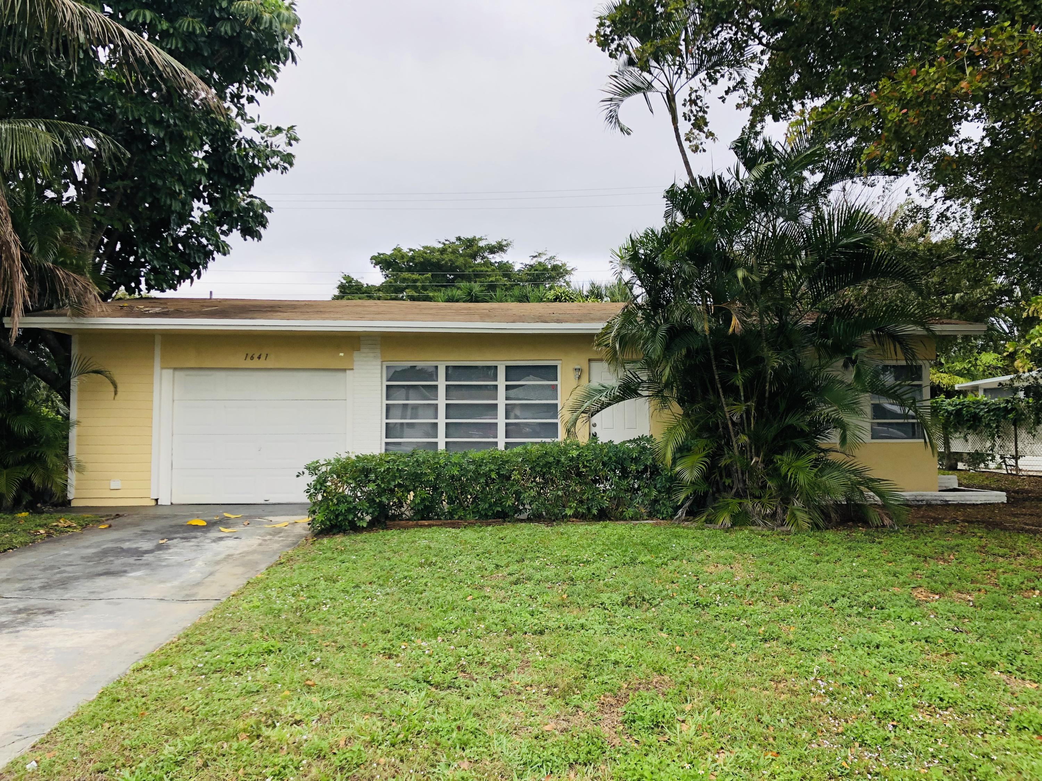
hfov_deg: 63.4
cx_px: 521
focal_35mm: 28
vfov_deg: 49.7
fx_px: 843
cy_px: 390
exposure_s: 1/496
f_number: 1.8
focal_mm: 4
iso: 20
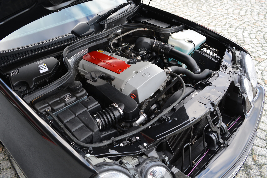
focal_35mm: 33
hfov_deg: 57.2
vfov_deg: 40.0
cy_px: 89
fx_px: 245
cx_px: 134
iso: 360
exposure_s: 1/60
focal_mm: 22
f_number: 5.6
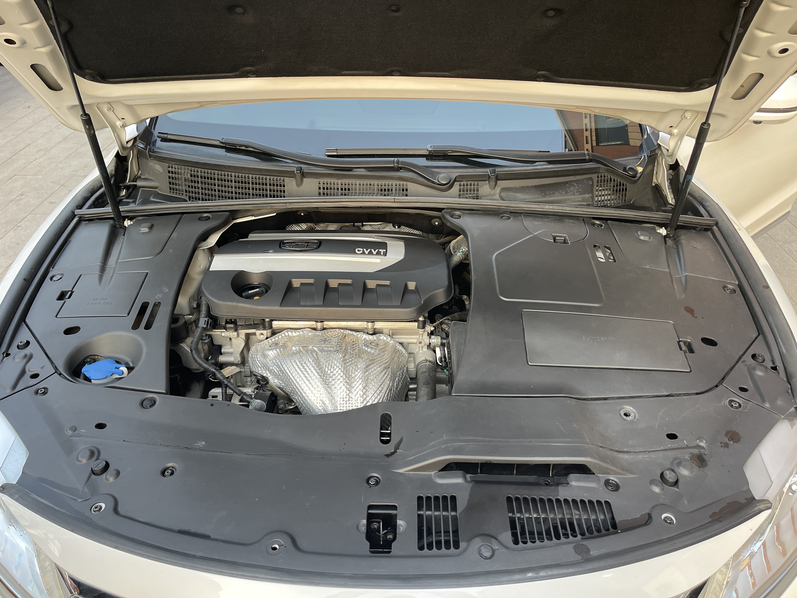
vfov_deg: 54.9
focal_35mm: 25
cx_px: 398
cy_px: 299
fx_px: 576
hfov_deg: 69.4
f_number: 1.6
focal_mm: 5.1
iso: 125
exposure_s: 1/121
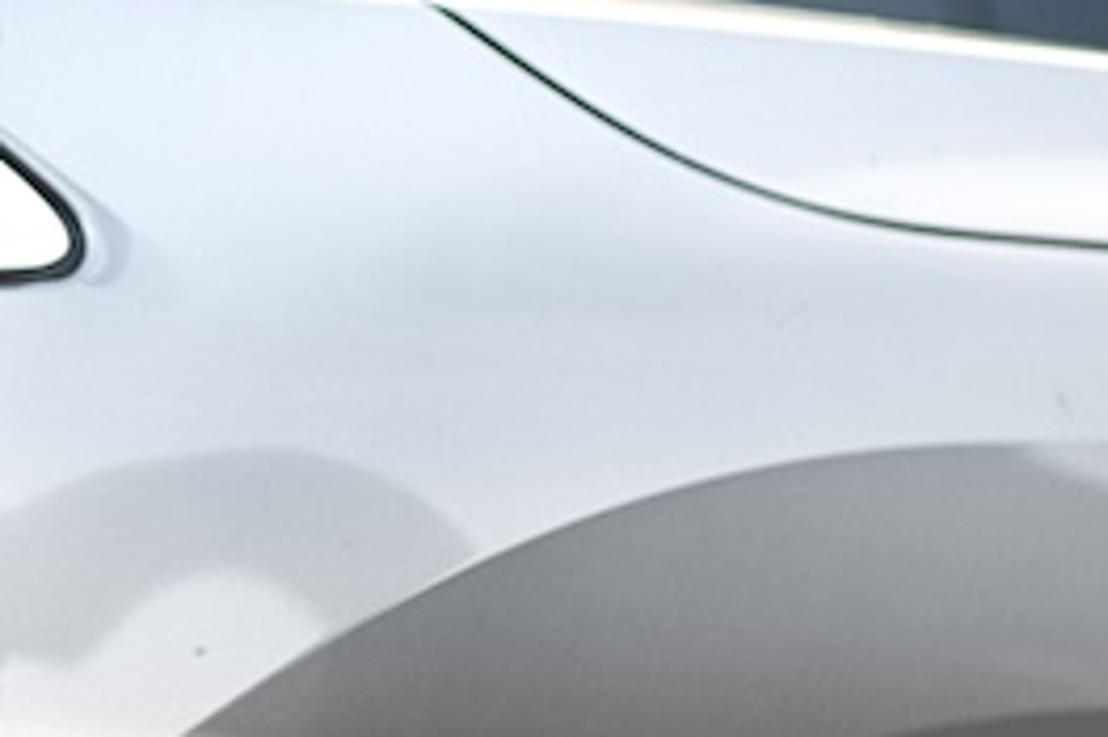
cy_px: -248
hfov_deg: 3.2
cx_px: -371
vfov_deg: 2.1
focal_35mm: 652
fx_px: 20068
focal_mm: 95.4
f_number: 1.4
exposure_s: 1/640
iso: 100
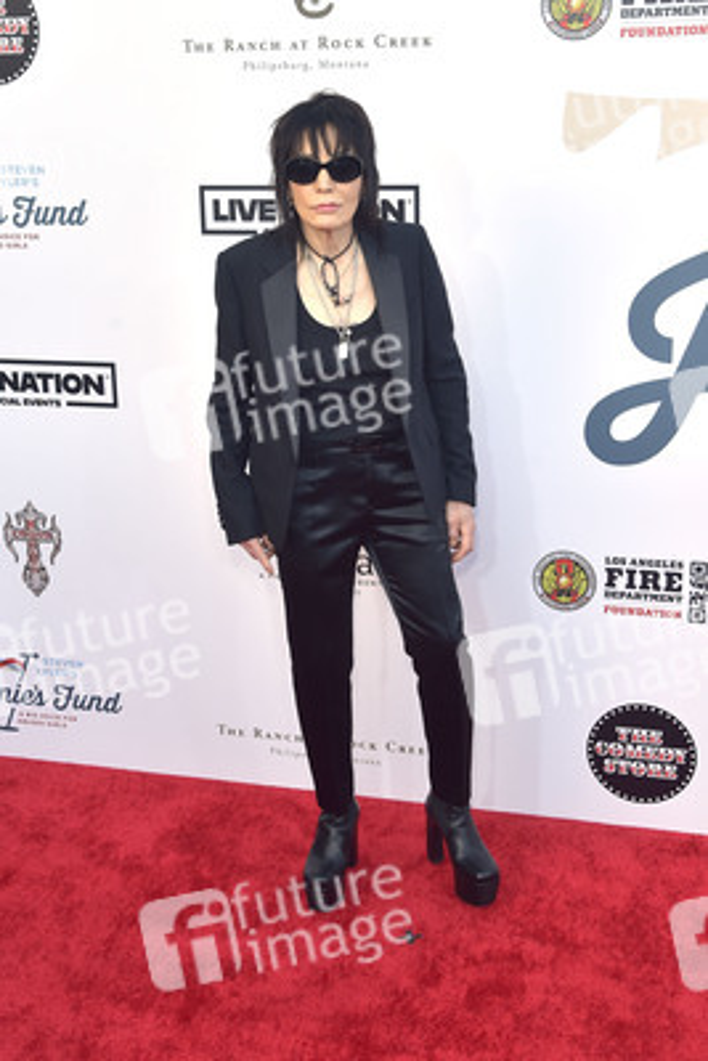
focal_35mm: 38
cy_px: 530
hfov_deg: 35.1
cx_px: 354
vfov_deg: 50.7
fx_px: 1120
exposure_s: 1/250
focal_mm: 38
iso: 640
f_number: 6.3
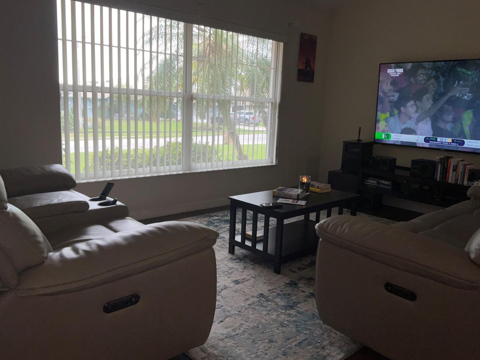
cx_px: 246
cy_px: 183
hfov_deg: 60.0
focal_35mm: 30
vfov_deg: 46.8
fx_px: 416
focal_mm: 3
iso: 16
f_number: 1.8
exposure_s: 1/105
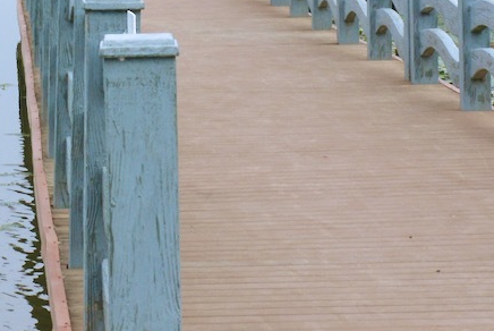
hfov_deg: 9.3
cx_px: 76
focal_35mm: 220
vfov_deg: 6.2
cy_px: -52
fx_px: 3023
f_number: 10
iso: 200
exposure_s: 1/160
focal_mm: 50
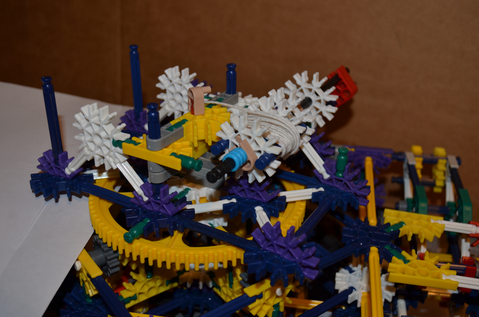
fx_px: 558
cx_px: 240
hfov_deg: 46.5
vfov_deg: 31.8
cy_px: 158
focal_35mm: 42
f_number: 5.6
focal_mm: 28
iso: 200
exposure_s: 1/30
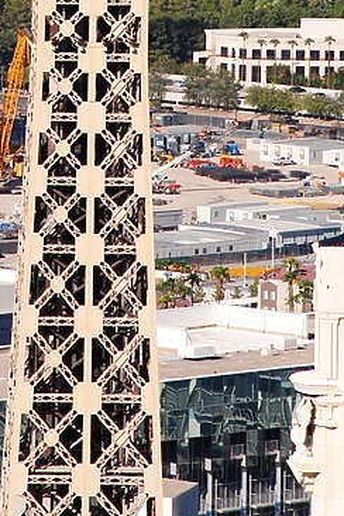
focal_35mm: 554
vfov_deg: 3.7
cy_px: -86
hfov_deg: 2.5
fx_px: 7940
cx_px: 87
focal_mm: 150
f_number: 10
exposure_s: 1/250
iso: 100
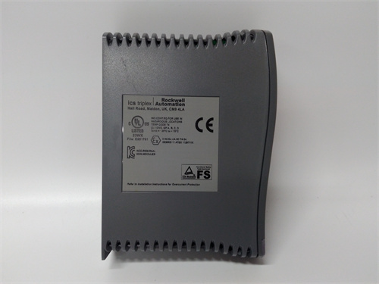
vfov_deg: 51.4
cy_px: 142
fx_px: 296
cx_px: 190
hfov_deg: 65.3
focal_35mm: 27
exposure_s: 1/33
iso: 231
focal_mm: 3.79
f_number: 2
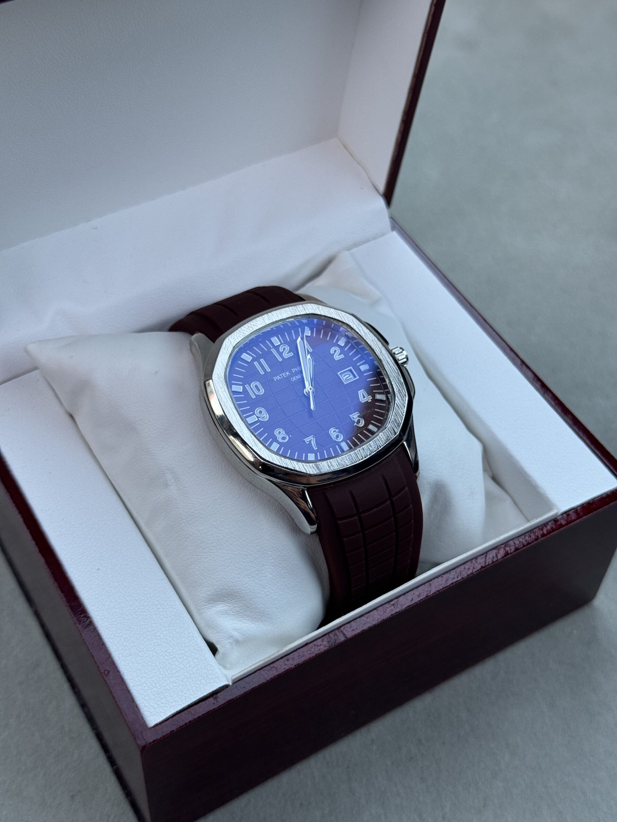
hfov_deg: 30.3
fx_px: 1141
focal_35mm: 48
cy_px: 411
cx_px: 308
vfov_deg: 39.7
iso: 100
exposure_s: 1/106
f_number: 1.78
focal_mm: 6.76
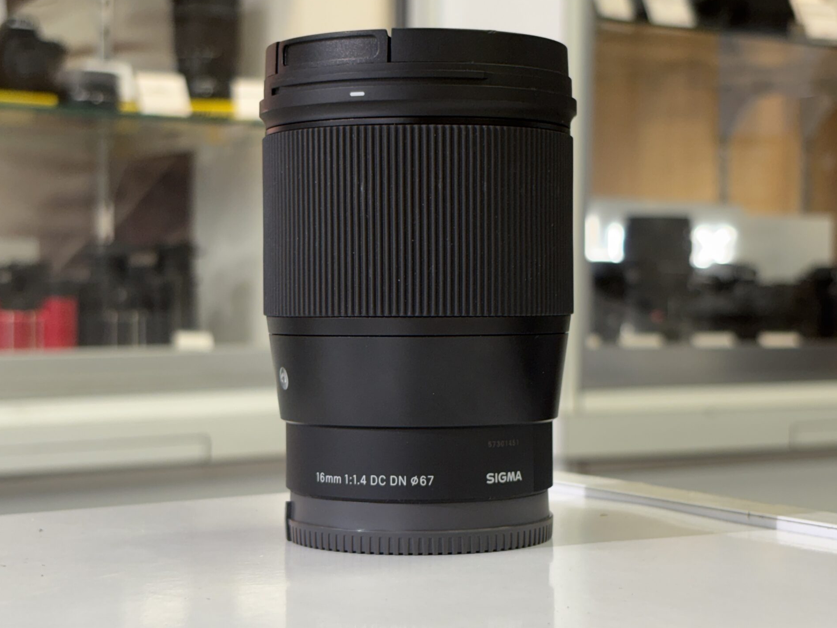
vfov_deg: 21.0
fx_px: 1692
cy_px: 297
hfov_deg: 27.8
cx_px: 420
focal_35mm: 70
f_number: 1.6
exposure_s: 1/50
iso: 32
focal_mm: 5.96
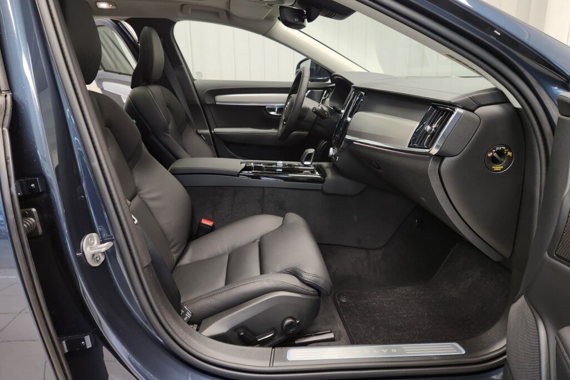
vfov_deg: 53.0
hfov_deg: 73.8
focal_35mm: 24
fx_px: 380
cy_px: 167
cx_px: 285
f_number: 1.8
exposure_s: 1/100
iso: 320
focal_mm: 5.4
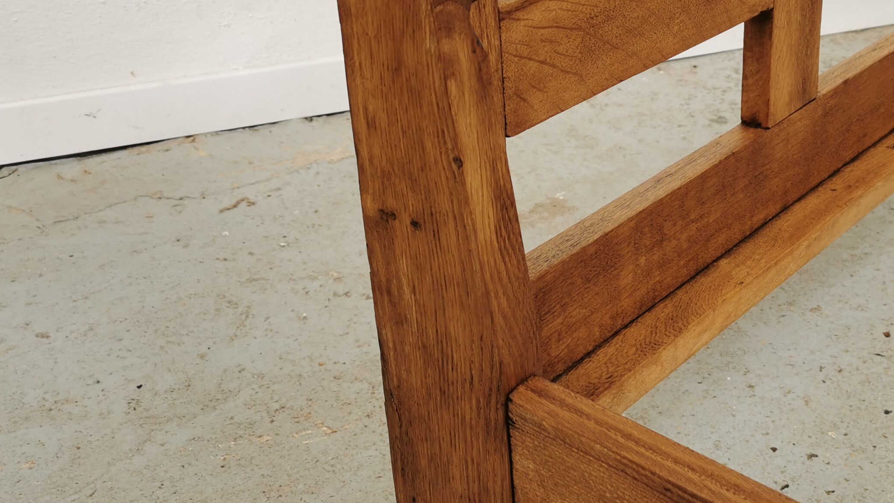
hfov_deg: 39.4
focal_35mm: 52
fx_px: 1233
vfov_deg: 23.0
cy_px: 191
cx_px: 592
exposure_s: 1/100
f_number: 1.8
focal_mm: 5.58
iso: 50
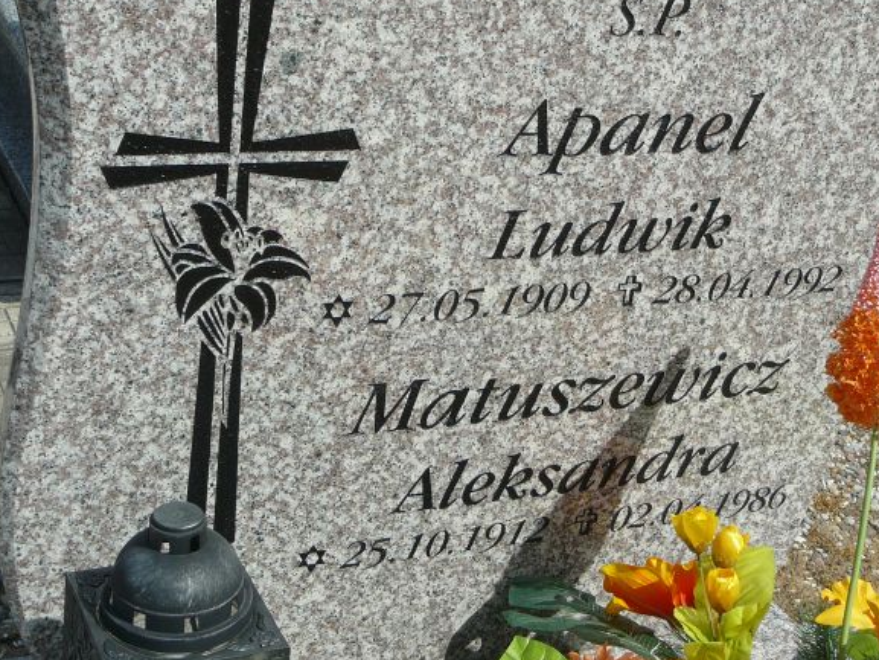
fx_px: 1549
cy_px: 322
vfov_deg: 24.0
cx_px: 481
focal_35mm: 61
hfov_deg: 31.7
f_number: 5.6
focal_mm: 8.2
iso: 80
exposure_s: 1/500
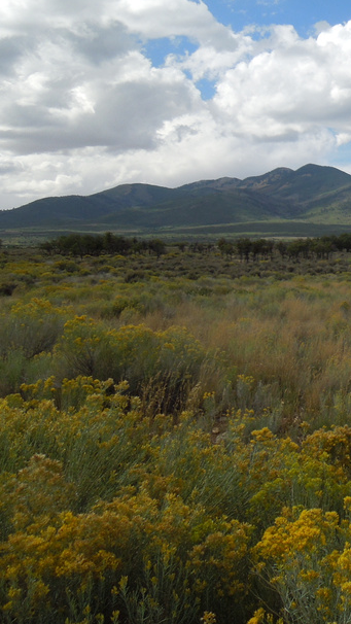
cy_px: 237
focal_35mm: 46
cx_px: 502
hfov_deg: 22.2
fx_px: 761
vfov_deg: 44.2
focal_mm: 4.5
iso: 100
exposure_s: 1/1600
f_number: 3.3
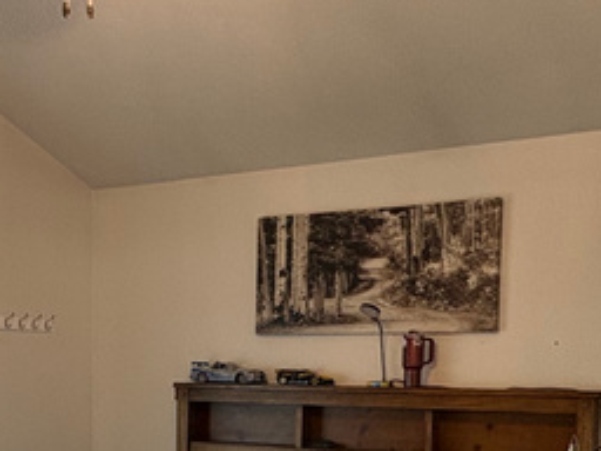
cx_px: 124
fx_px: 972
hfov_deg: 33.4
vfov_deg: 25.2
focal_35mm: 56
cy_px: 416
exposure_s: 1/60
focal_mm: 2.22
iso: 250
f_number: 2.2
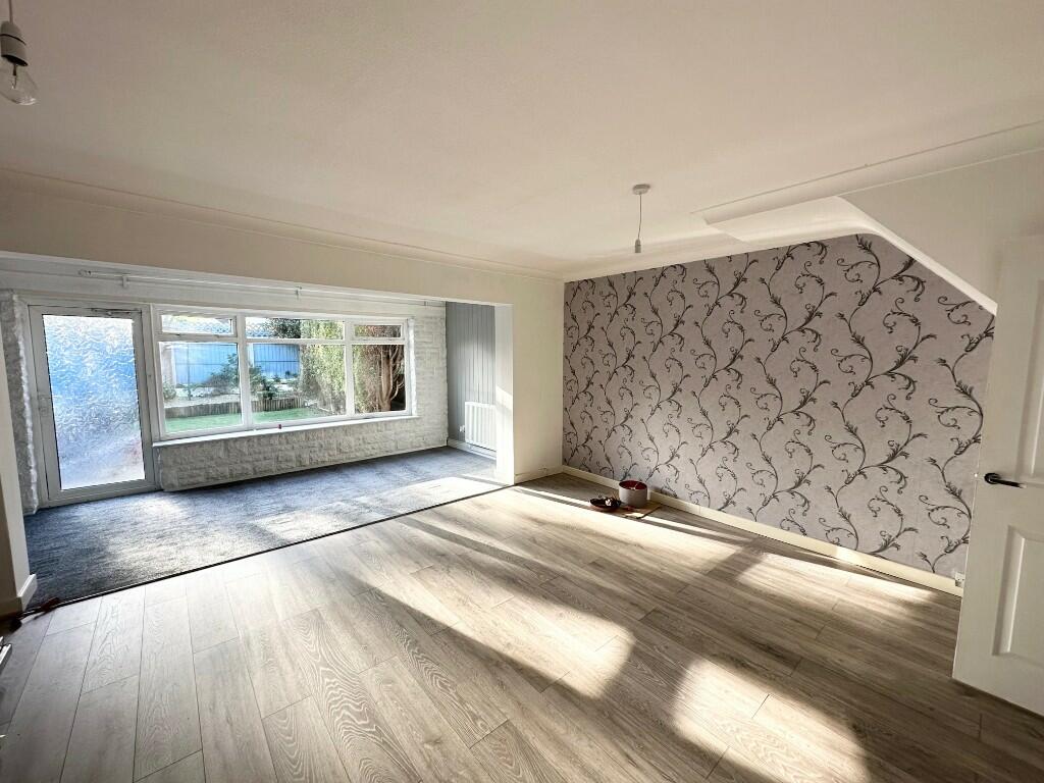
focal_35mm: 14
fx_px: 422
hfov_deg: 102.1
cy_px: 392
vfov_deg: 85.7
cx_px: 522
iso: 80
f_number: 2.2
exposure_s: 1/99
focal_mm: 2.22
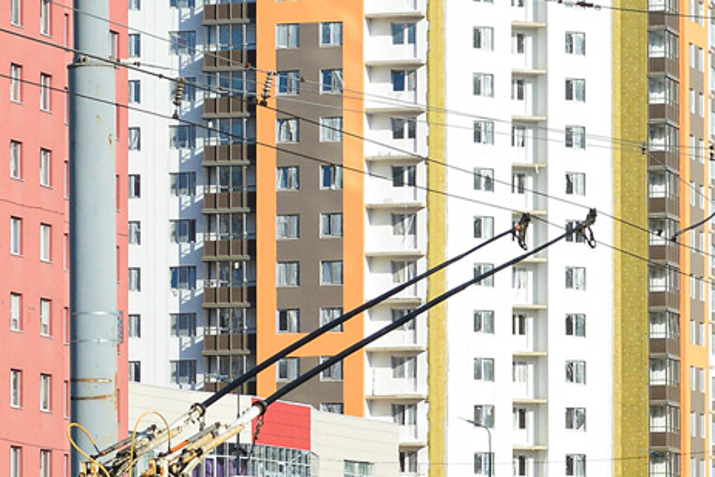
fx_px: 4827
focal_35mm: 243
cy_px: 445
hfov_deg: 8.4
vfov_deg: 5.6
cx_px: 3
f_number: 7.1
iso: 200
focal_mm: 50
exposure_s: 1/800
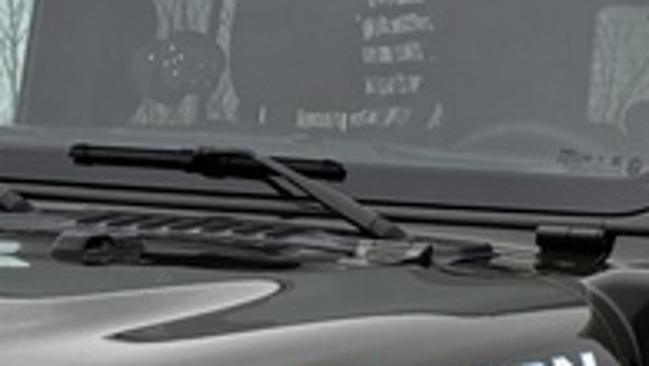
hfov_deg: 10.1
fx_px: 3685
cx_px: 190
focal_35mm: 214
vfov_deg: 5.6
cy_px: 552
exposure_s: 1/621
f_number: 1.78
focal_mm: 6.76
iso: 64
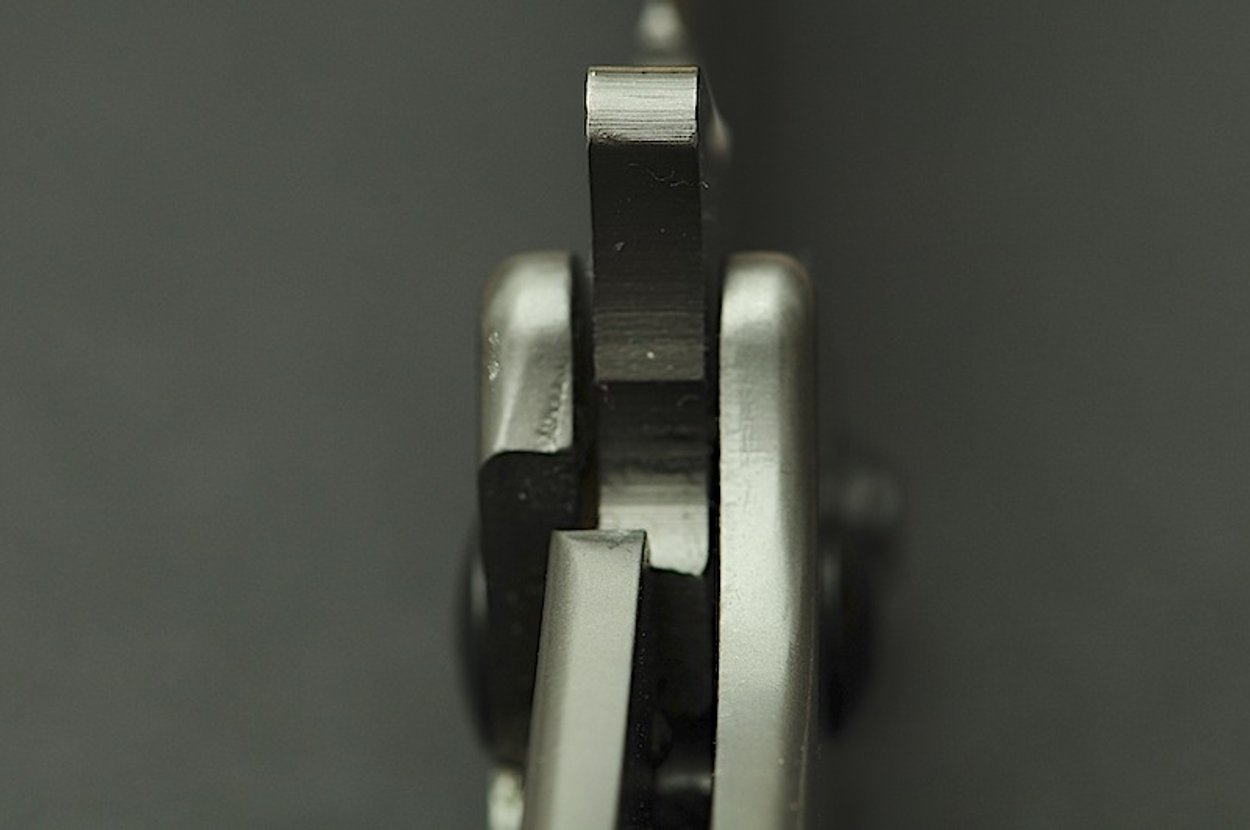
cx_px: 625
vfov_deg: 8.7
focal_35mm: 158
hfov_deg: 13.1
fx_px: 5461
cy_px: 415
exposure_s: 1/100
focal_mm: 105
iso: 200
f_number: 10
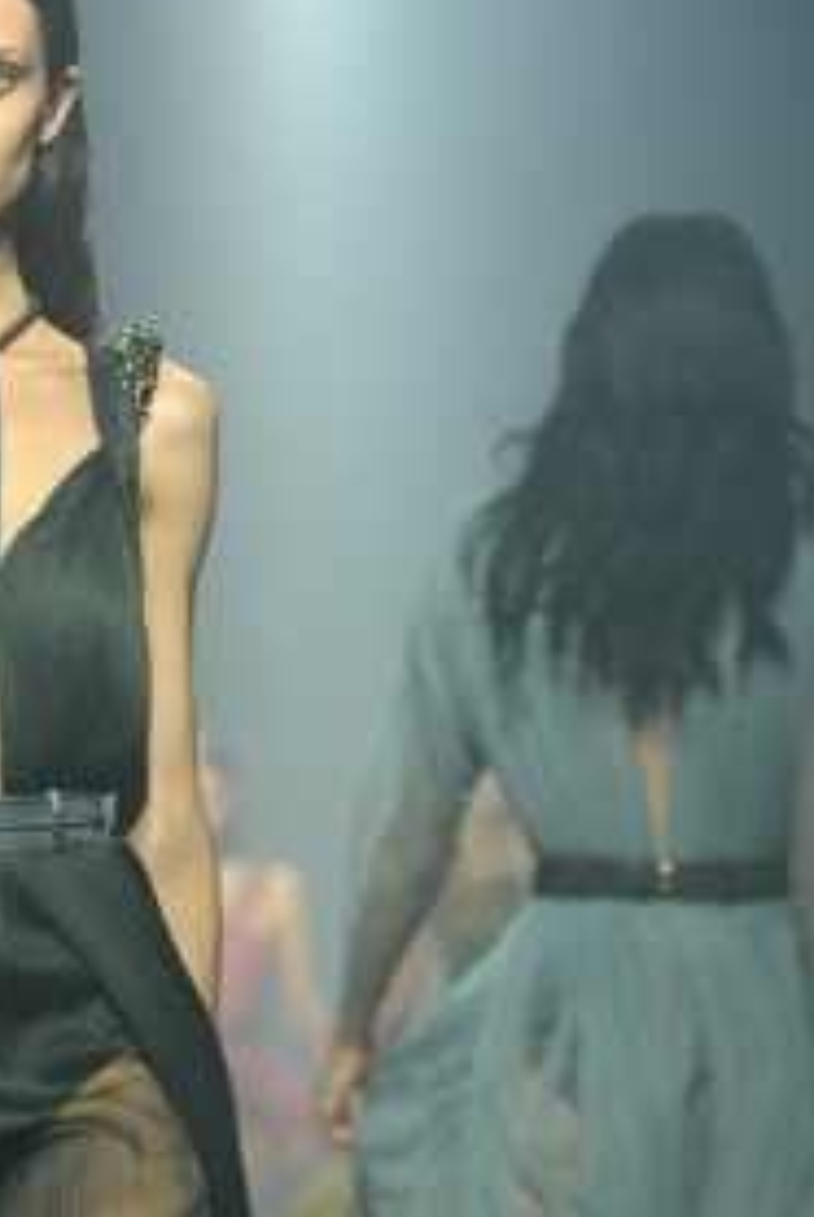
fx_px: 10115
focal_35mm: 299
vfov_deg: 6.9
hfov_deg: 4.6
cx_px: -63
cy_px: 1186
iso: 1250
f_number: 4.5
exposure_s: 1/800
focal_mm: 130
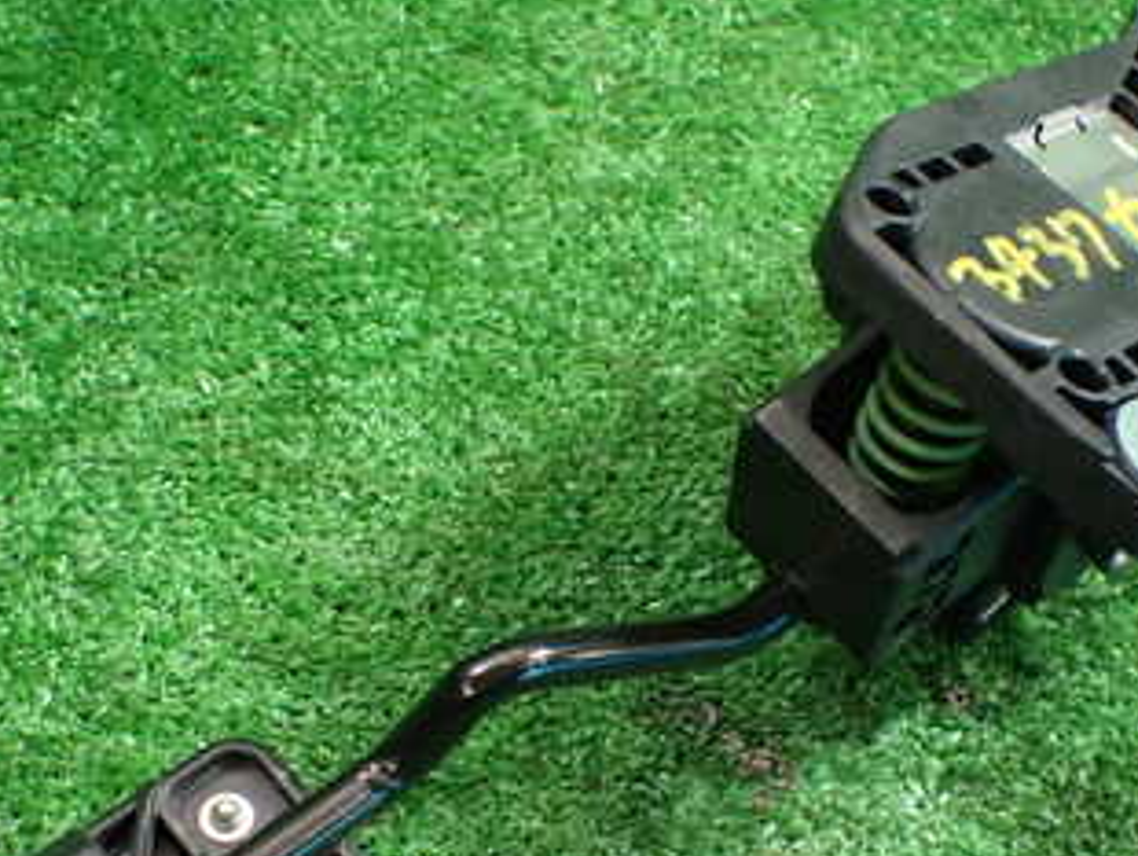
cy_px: 617
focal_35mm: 58
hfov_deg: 33.2
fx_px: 1908
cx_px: 532
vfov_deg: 25.0
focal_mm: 5.4
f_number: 2.3
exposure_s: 1/60
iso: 800
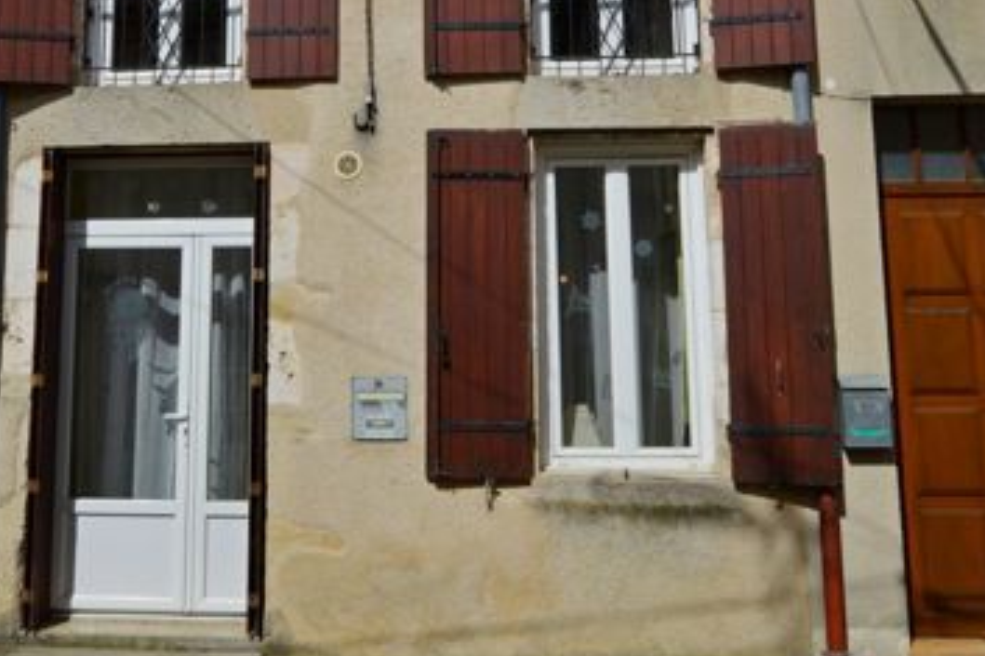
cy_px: 137
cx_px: 386
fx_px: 1149
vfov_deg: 31.1
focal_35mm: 42
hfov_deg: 46.1
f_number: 10
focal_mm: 14
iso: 100
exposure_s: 1/400
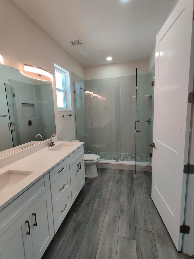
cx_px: 97
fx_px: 97
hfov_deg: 89.9
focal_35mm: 13
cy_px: 130
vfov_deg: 106.2
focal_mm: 2.25
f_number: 2.2
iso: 200
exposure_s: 1/100
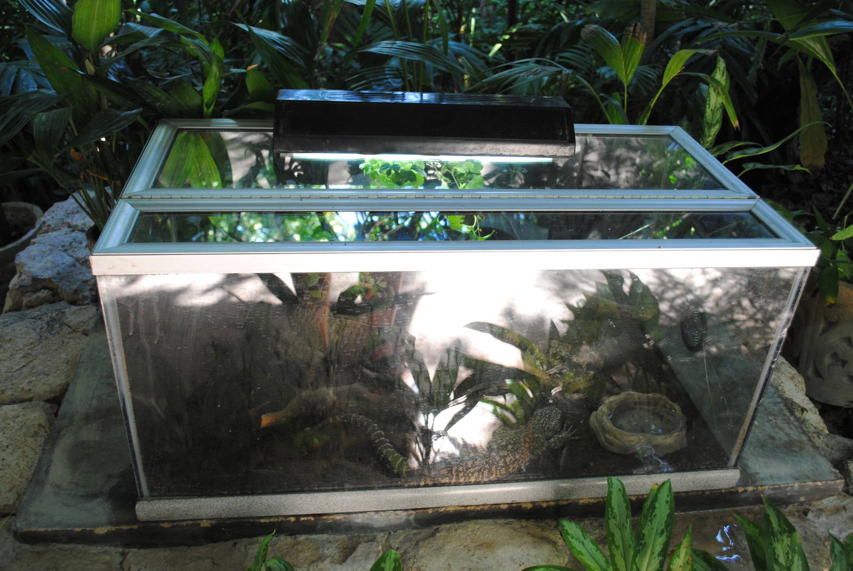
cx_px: 426
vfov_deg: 40.1
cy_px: 286
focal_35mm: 33
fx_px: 783
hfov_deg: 57.2
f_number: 3.8
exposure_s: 1/30
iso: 360
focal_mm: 22
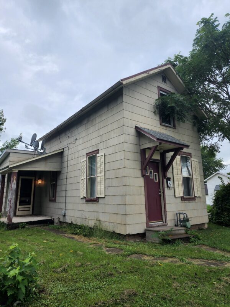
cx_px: 115
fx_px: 204
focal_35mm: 23
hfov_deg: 58.9
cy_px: 154
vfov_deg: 73.9
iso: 12
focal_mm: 6.4
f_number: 1.8
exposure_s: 1/321
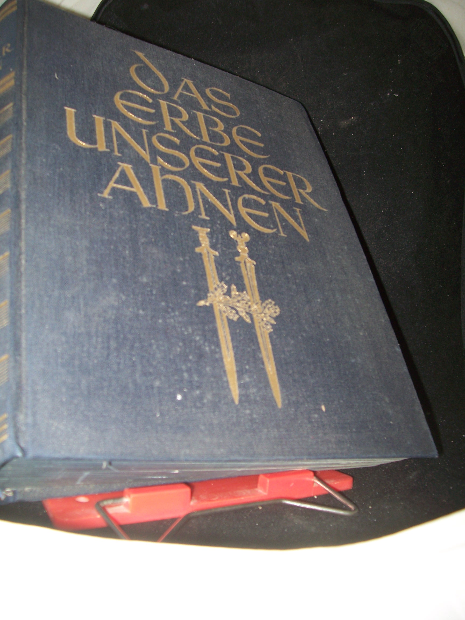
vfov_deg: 54.0
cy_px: 310
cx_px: 232
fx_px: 609
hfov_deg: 41.8
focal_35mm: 34
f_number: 2.7
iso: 80
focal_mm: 5.6
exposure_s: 1/60
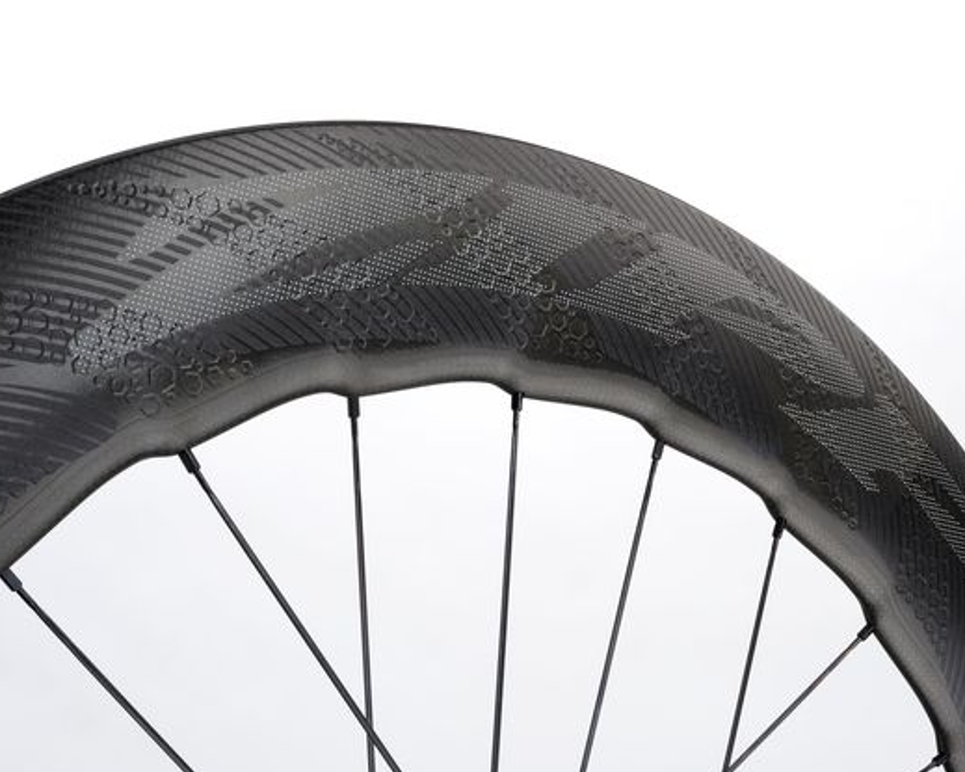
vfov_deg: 29.1
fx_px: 1485
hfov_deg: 35.9
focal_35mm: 52
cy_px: 386
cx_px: 545
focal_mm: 45
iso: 125
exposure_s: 1/160
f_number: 24
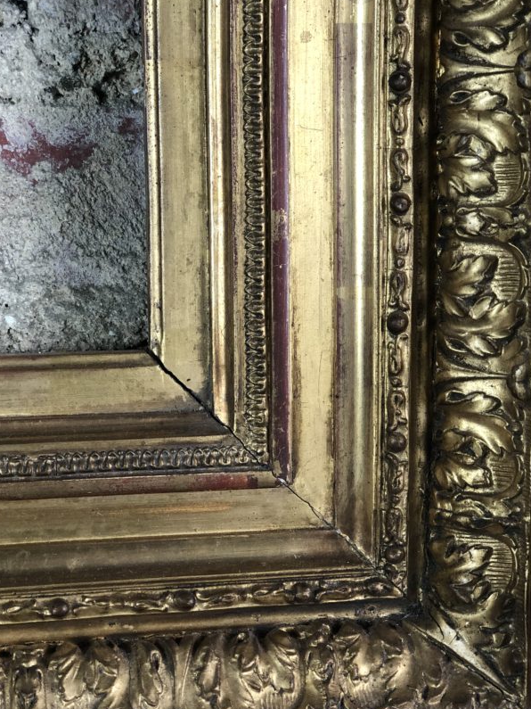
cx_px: 294
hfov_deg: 21.9
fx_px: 1371
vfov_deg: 29.0
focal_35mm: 67
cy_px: 379
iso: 64
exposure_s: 1/50
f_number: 2.4
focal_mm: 6
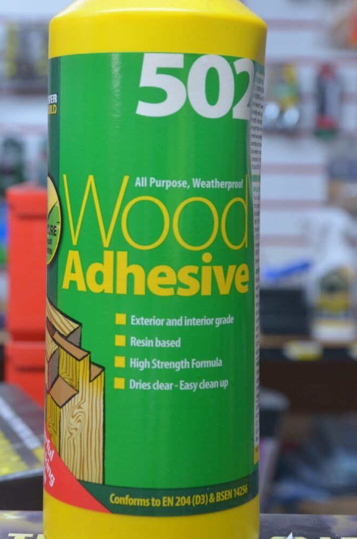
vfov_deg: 25.9
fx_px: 1165
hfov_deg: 17.4
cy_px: 193
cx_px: 172
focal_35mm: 78
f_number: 5
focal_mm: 34
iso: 320
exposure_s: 1/25
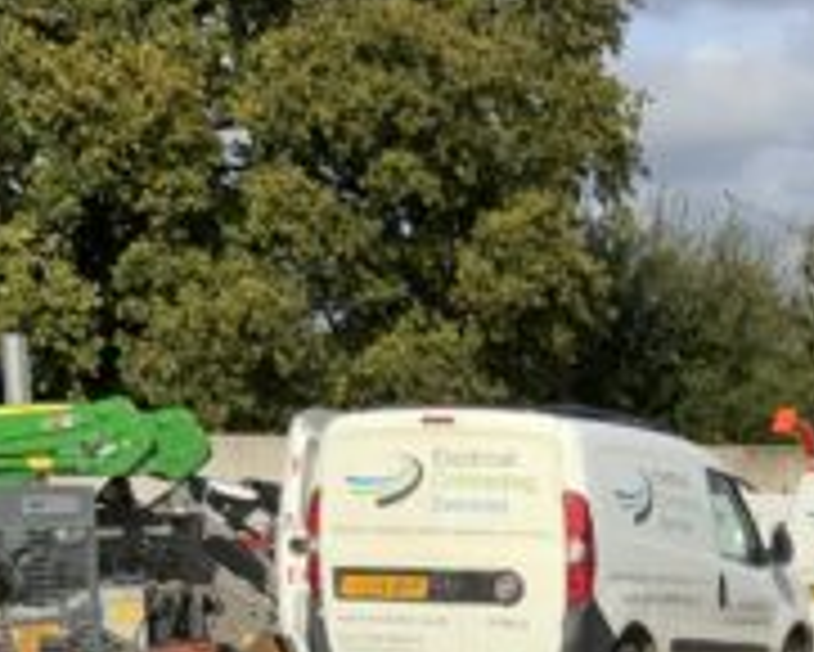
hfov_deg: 18.5
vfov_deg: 14.2
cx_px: 886
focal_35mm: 100
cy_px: 1052
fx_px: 2410
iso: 16
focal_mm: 3
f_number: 1.8
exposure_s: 1/1984
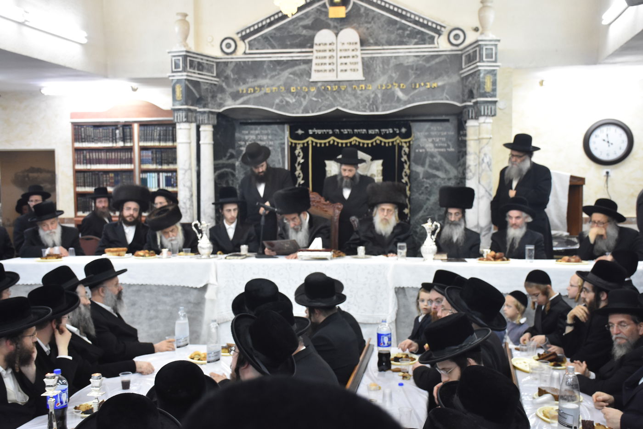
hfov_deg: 43.6
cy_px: 214
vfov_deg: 29.9
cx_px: 322
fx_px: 804
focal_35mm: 45
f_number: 5.6
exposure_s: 1/100
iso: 1600
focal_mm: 30
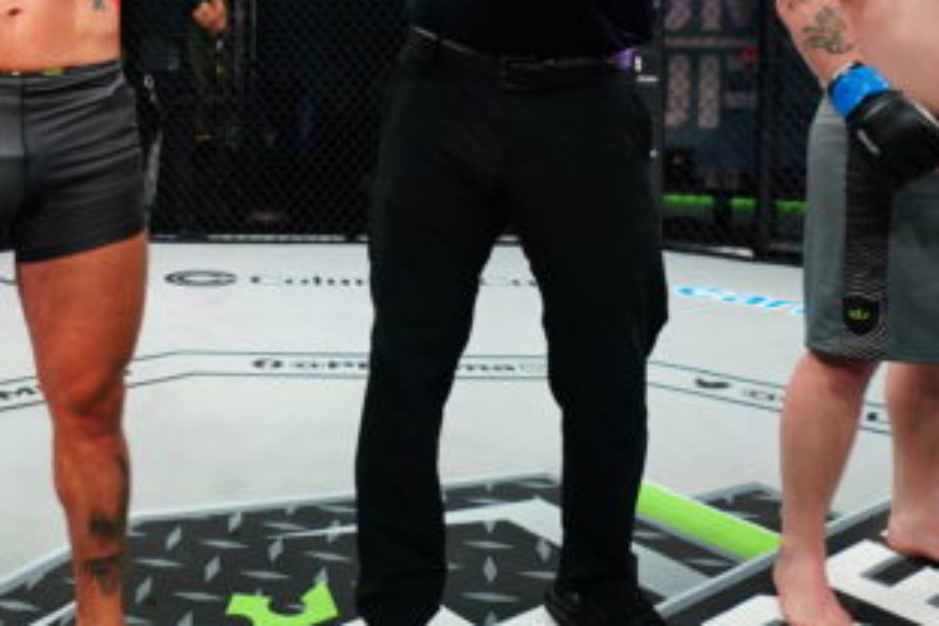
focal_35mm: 41
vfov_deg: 31.1
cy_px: 59
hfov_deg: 45.5
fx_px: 1069
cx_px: 217
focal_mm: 16
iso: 1000
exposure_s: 1/1250
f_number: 2.8
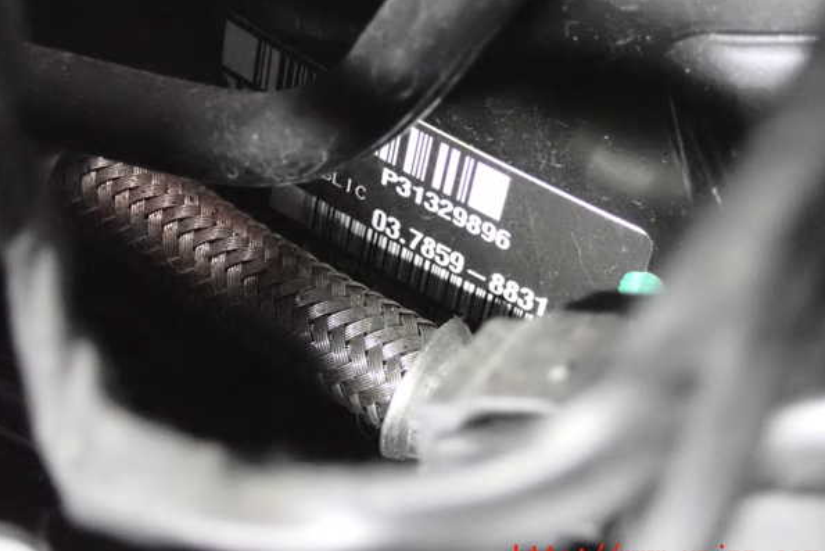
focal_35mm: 86
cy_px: 264
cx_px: 410
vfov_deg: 15.9
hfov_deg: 23.6
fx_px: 1971
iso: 6400
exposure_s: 1/200
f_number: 4.3
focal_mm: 14.62
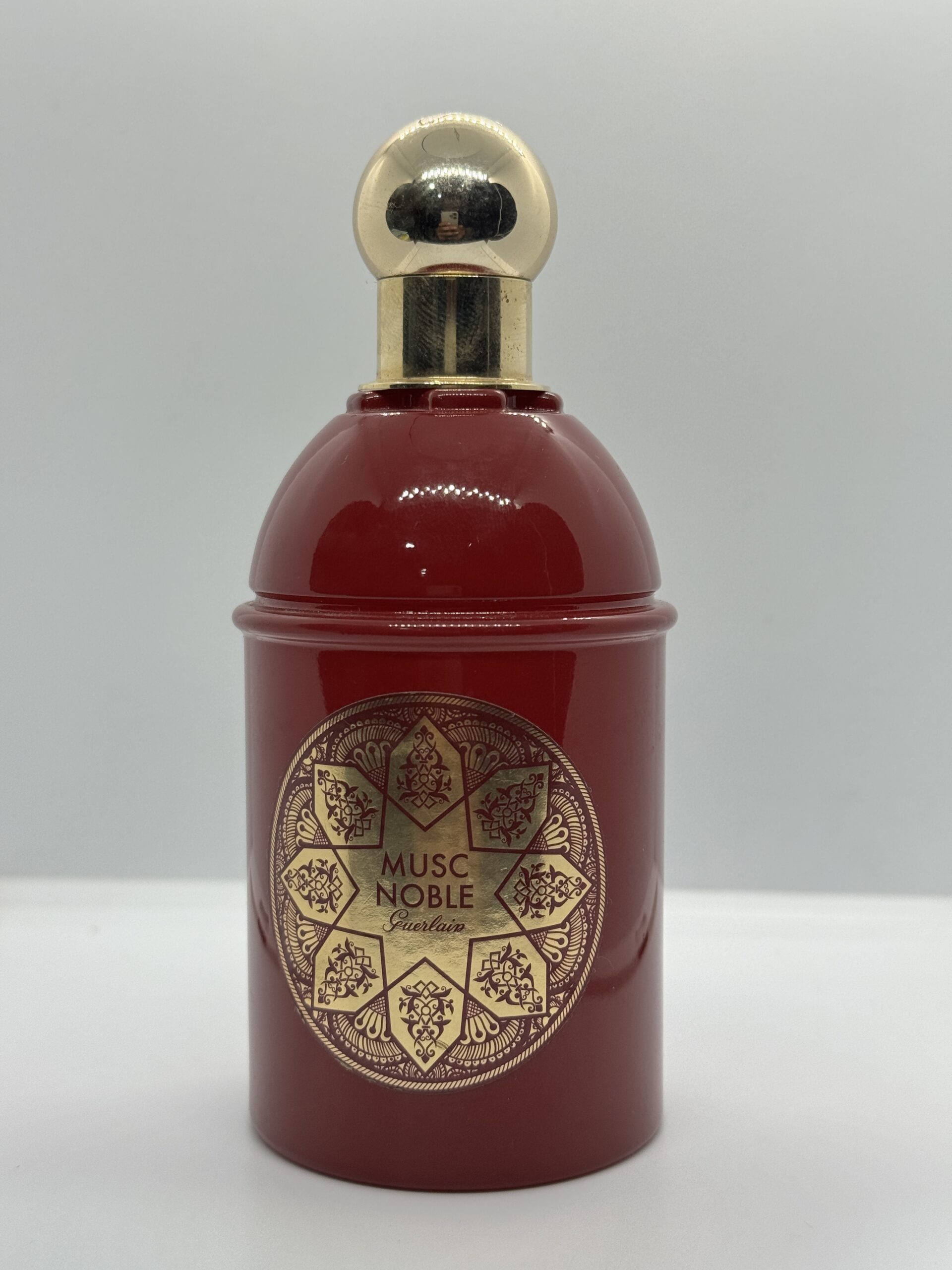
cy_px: 635
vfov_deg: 39.7
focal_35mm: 48
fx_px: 1760
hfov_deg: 30.3
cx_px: 476
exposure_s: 1/425
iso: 64
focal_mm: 6.76
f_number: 1.78
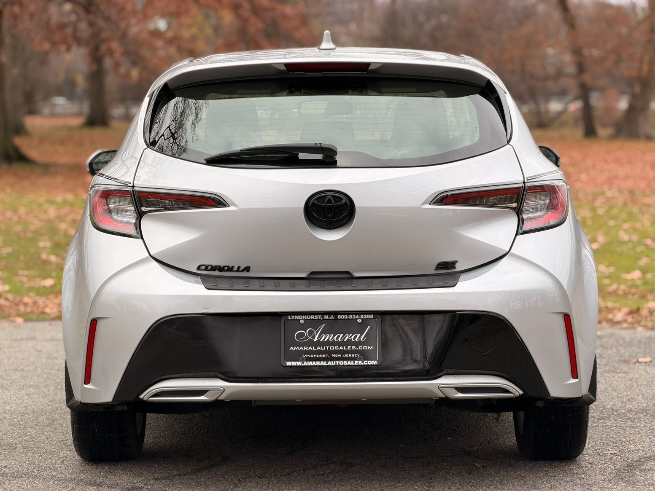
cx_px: 335
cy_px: 252
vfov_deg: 14.4
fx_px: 1949
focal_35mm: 103
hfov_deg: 19.1
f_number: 2.8
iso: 40
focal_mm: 16.89
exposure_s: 1/128
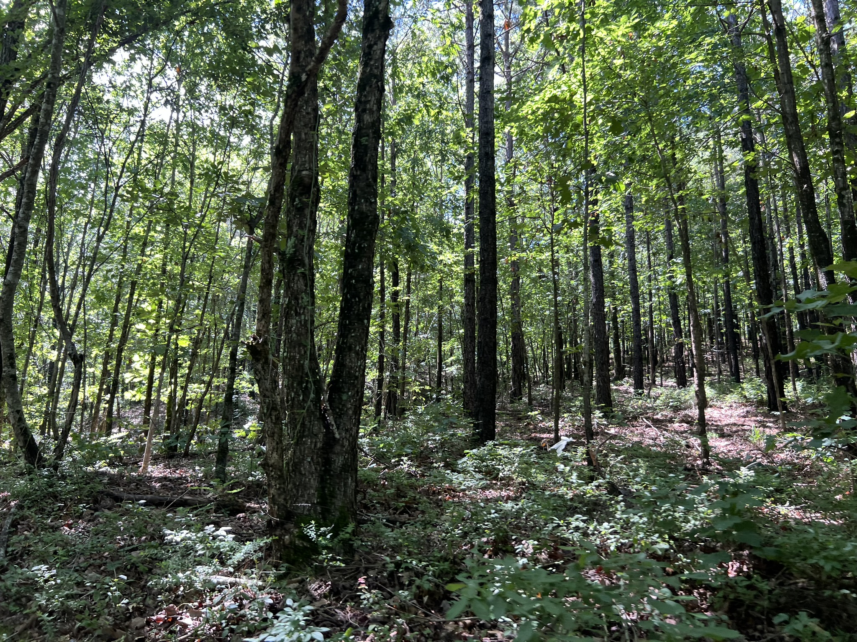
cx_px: 428
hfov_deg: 67.3
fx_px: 644
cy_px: 321
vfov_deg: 53.1
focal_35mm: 26
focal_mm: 5.7
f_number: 1.5
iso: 40
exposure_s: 1/121
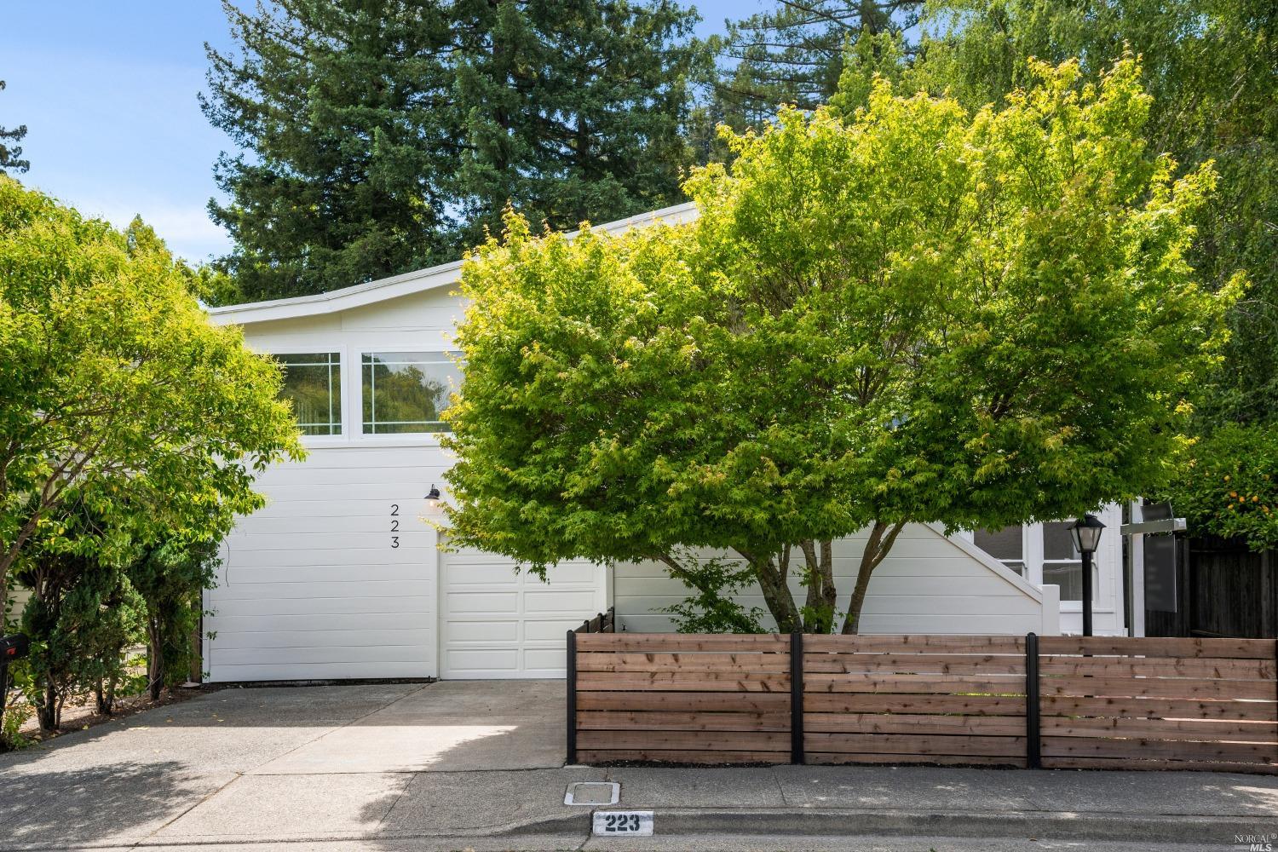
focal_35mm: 30
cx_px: 639
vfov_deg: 43.6
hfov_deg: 61.9
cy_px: 426
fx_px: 1065
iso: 400
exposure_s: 1/500
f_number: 8
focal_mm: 30
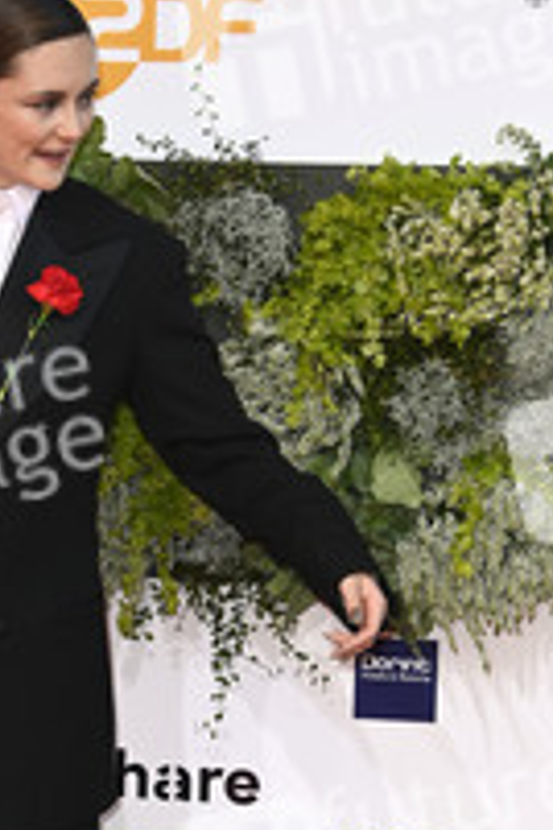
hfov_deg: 8.1
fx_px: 3894
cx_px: 12
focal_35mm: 169
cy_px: 652
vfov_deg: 12.1
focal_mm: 85
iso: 400
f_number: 6.3
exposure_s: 1/200
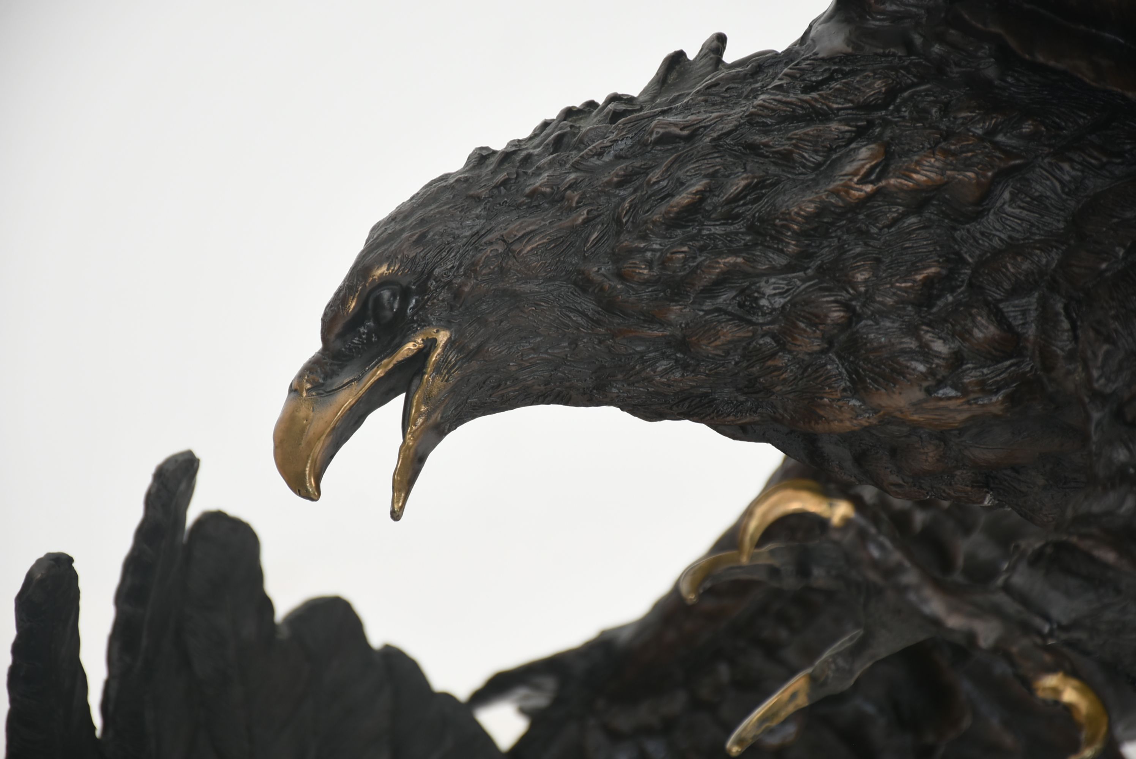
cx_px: 568
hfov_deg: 9.8
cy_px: 380
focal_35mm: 210
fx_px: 6632
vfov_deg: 6.6
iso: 200
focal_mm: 140
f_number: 7.1
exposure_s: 1/100
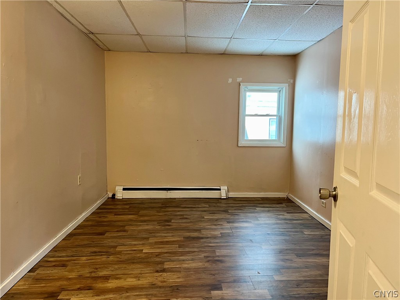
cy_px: 150
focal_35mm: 26
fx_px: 300
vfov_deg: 53.1
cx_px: 200
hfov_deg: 67.3
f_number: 1.6
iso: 250
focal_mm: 5.1
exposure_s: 1/60
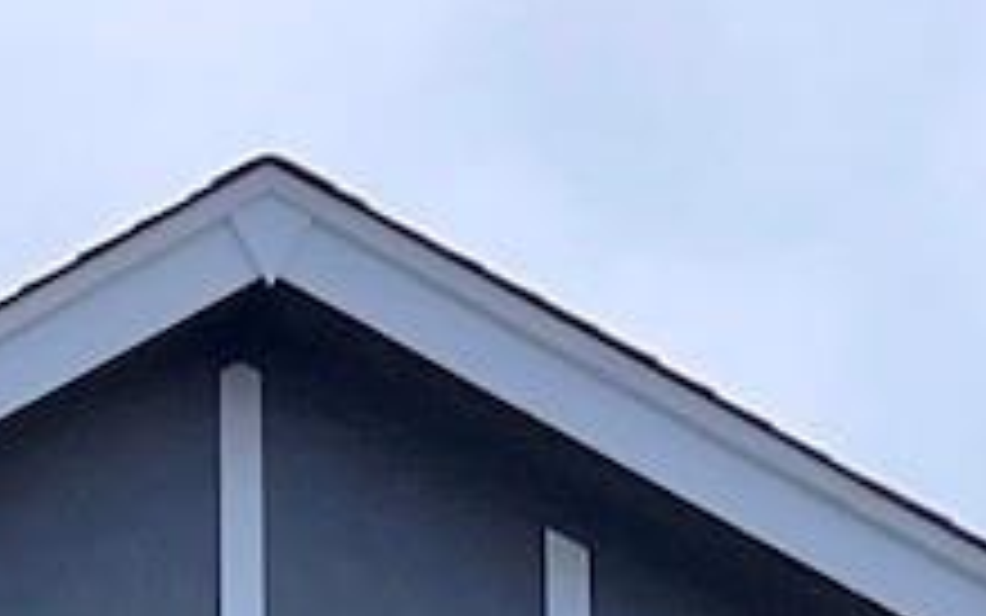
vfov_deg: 5.5
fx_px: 5403
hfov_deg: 9.6
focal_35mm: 201
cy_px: 2648
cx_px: -1130
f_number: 1.6
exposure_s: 1/4651
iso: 50
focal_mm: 5.1
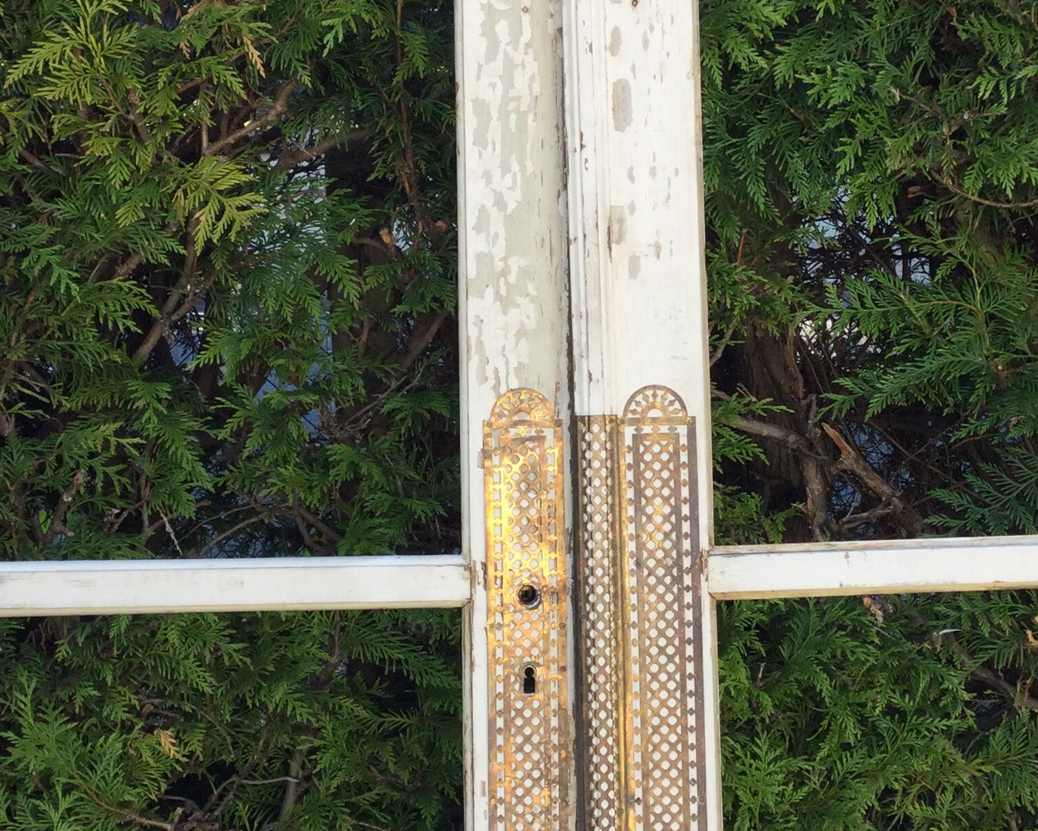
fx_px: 1997
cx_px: 576
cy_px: 444
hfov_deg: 29.1
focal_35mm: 65
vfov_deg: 23.5
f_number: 2.4
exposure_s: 1/133
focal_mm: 3.3
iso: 25
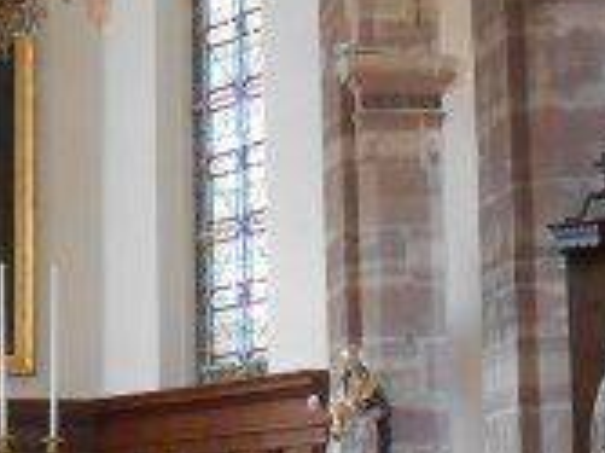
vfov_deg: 10.3
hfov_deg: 13.3
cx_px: -127
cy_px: 112
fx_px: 2515
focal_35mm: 144
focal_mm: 5.3
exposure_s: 1/25
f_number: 3.8
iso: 200
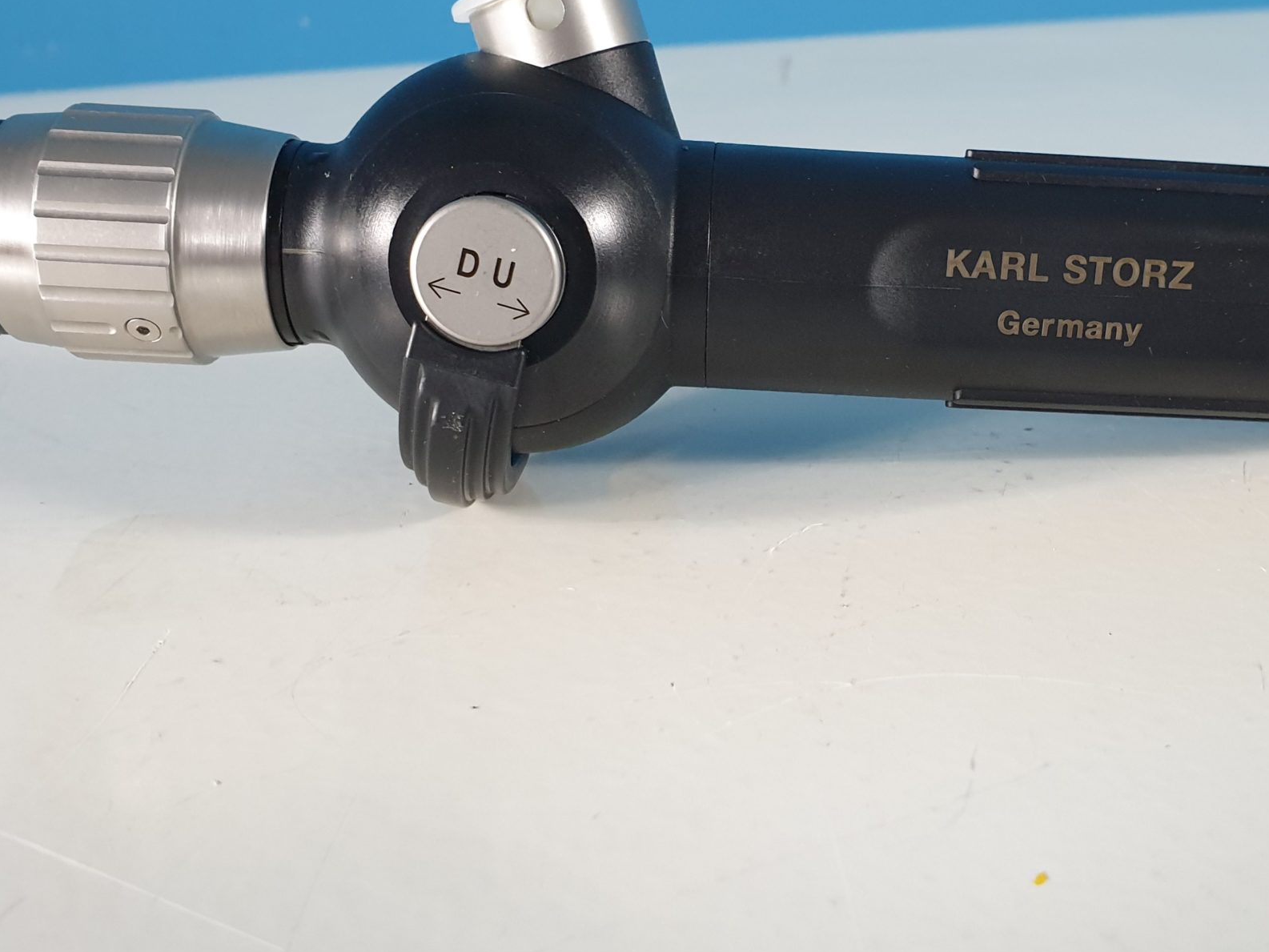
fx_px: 1540
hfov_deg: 44.3
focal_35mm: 42
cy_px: 520
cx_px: 818
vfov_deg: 34.3
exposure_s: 1/50
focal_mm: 4.3
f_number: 2.4
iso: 320
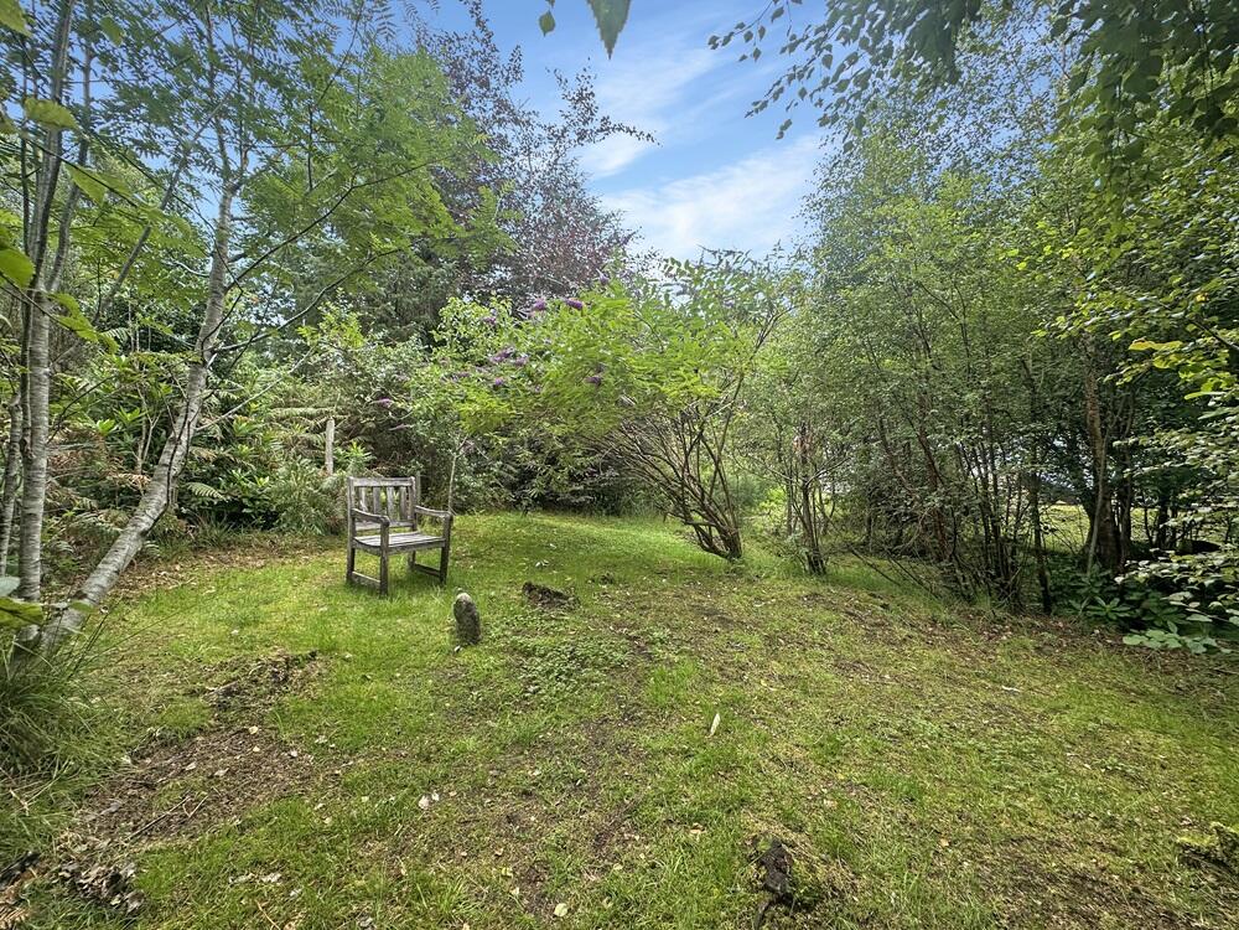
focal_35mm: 14
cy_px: 465
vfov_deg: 85.7
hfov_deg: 102.1
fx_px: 501
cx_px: 620
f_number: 2.2
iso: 40
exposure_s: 1/344
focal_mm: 2.22
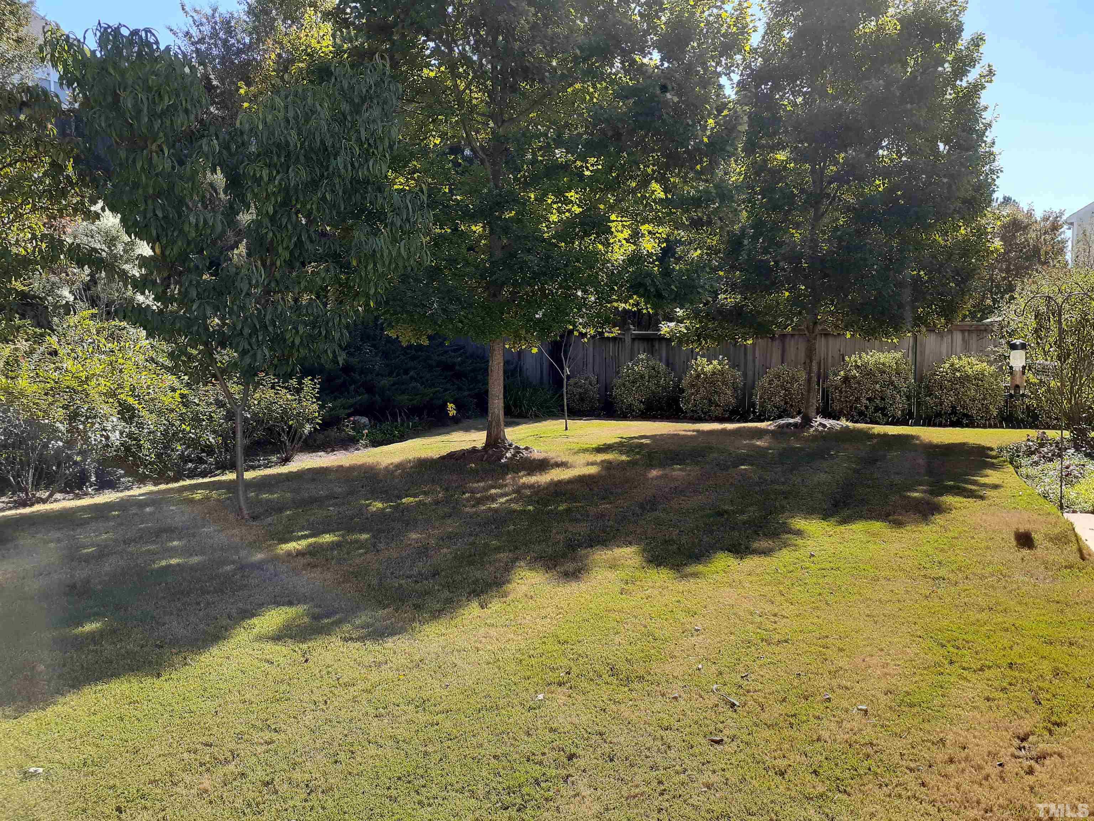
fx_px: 853
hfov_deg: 65.3
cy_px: 410
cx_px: 547
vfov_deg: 51.4
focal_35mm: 27
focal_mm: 3.6
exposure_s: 1/435
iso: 40
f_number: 1.9
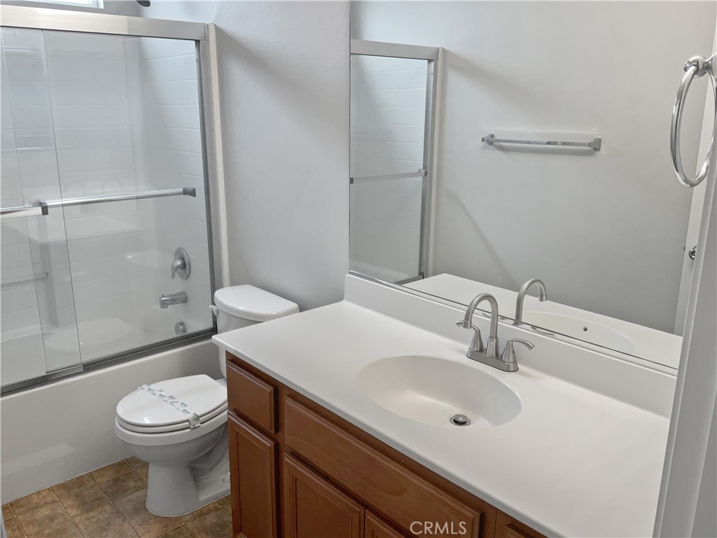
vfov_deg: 48.2
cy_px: 269
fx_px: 601
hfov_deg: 61.7
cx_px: 358
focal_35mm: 29
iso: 32
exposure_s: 1/120
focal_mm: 3
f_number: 1.8
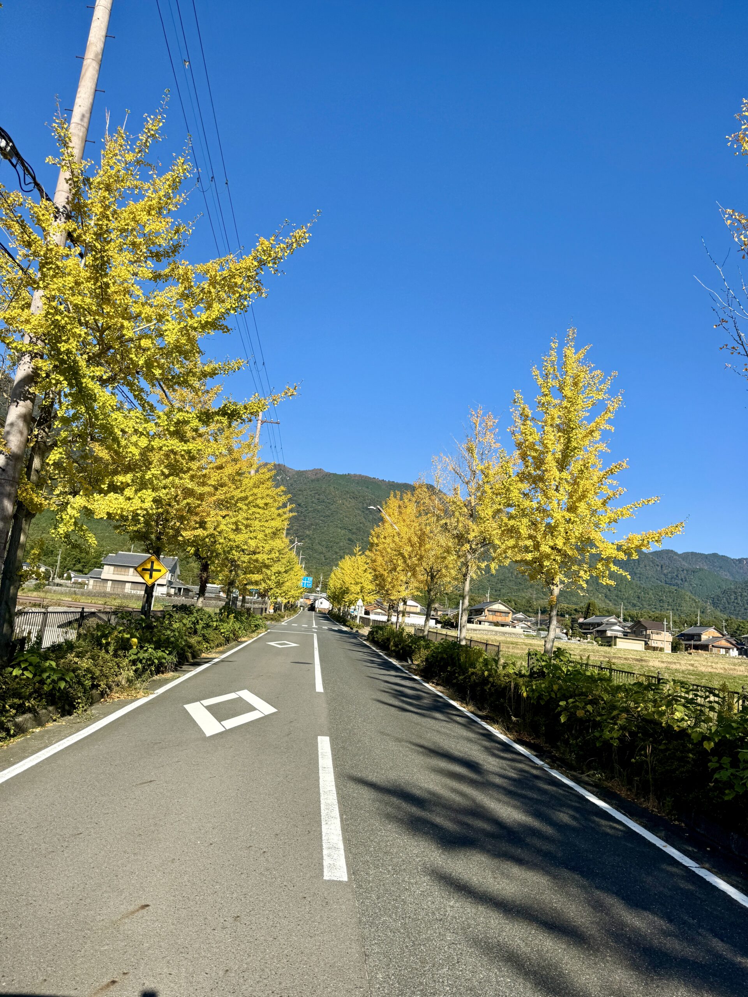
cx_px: 374
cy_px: 498
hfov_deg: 56.8
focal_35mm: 24
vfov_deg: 71.6
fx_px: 691
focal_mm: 6.76
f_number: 1.78
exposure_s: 1/3802
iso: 80
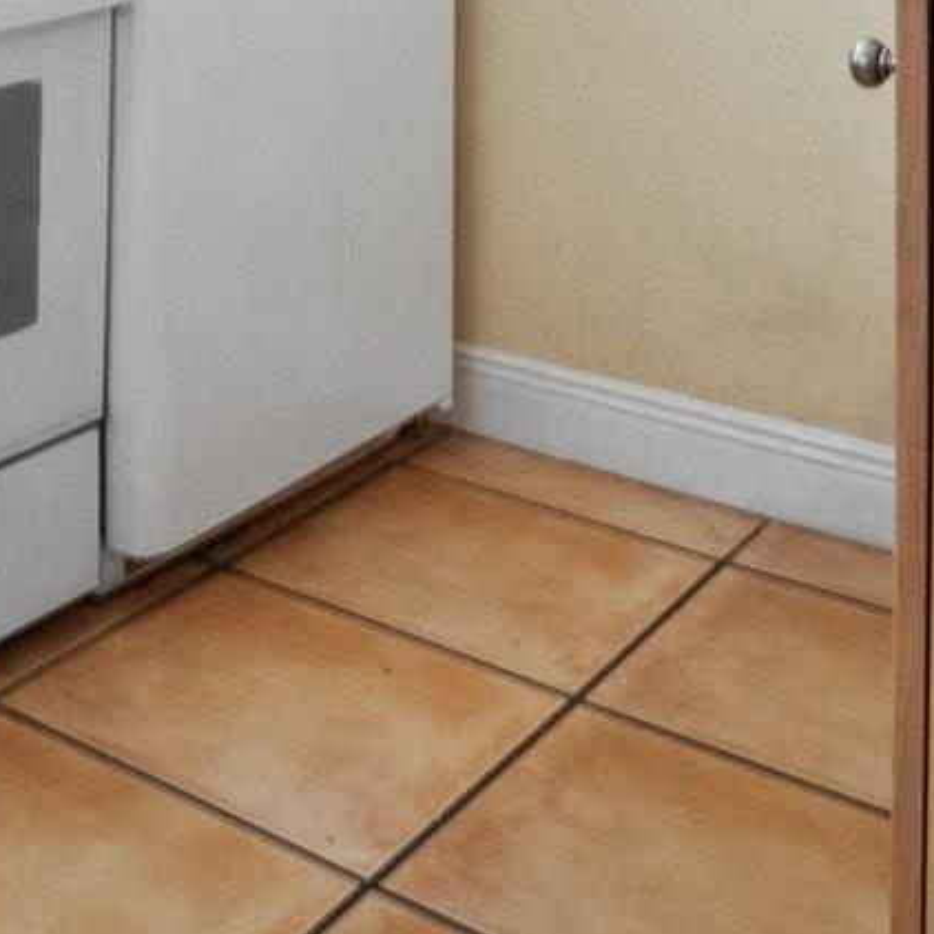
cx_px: -170
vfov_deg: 26.0
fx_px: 1771
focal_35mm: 58
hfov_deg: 26.5
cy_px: -224
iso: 2000
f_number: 8
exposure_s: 1/20
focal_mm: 12
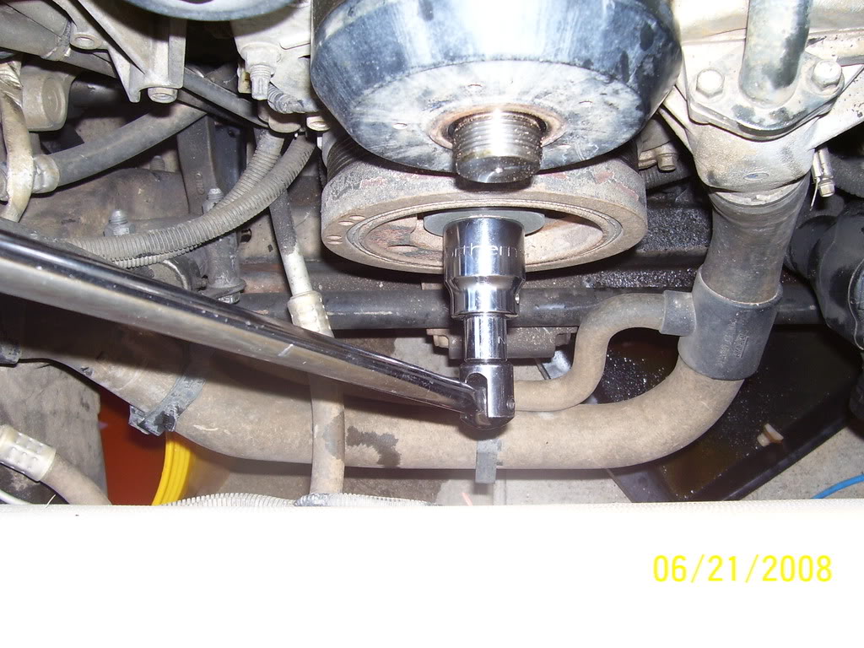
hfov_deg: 54.0
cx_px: 432
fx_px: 849
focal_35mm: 34
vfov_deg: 41.8
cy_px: 324
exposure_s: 1/60
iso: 80
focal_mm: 5.6
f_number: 2.7
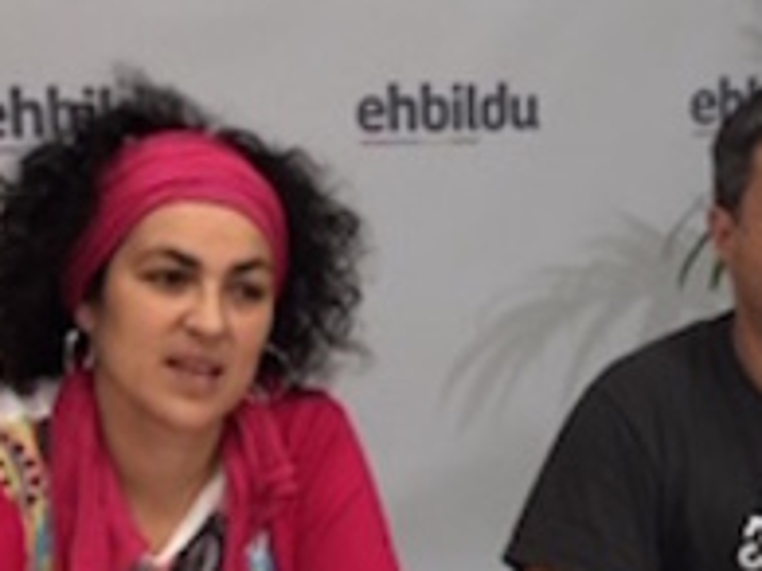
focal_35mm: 108
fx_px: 2376
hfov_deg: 17.8
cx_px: 746
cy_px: 473
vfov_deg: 13.6
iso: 32
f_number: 2.2
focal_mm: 4.15
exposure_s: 1/50
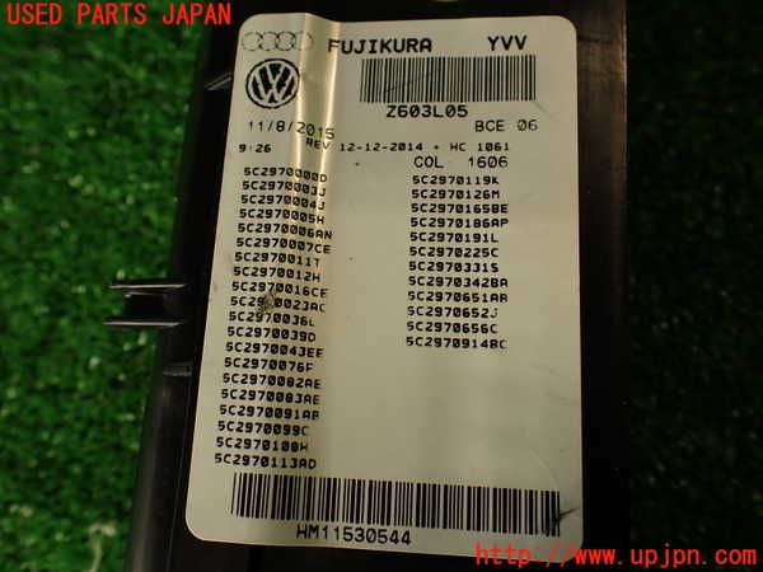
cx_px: 382
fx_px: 661
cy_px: 286
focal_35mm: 30
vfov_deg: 46.8
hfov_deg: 60.0
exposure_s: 1/80
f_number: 2.3
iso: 100
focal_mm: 5.4
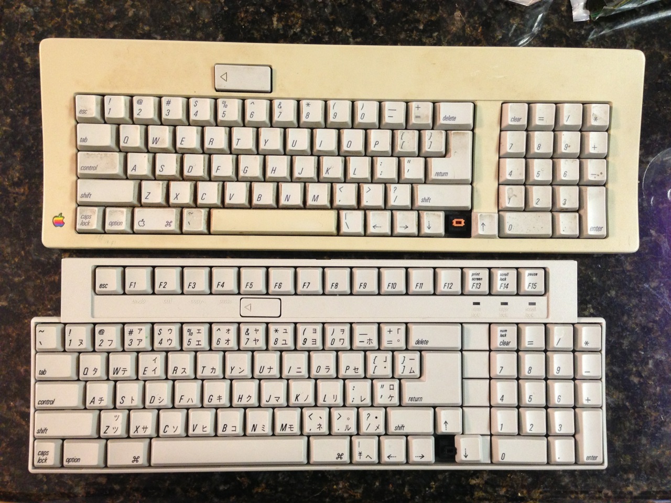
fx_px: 640
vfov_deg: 42.9
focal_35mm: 33
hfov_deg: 55.4
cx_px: 336
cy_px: 252
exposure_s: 1/20
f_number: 2.4
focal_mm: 4.13
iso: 200
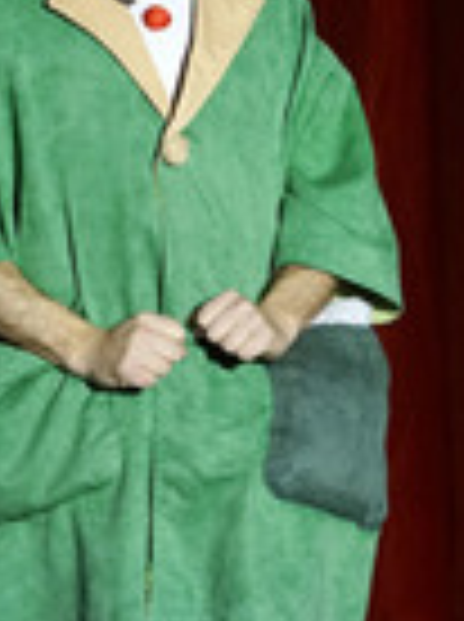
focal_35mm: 629
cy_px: 117
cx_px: 65
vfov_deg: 3.2
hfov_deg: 2.4
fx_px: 11277
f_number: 5.6
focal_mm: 200
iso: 1600
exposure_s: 1/80
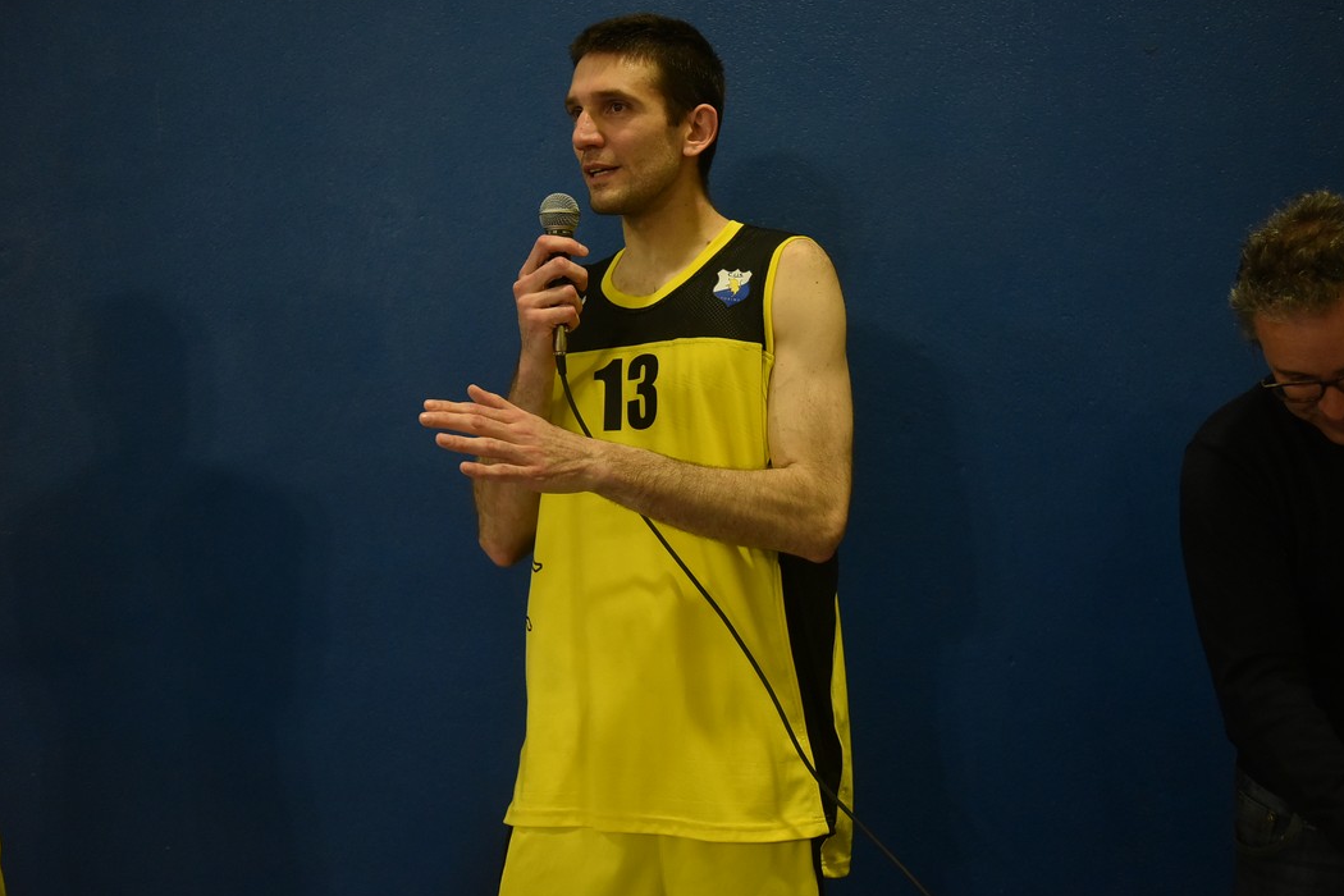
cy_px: 442
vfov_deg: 29.9
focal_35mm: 45
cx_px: 698
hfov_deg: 43.6
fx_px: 1680
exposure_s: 1/500
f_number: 2.8
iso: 3200
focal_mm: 42
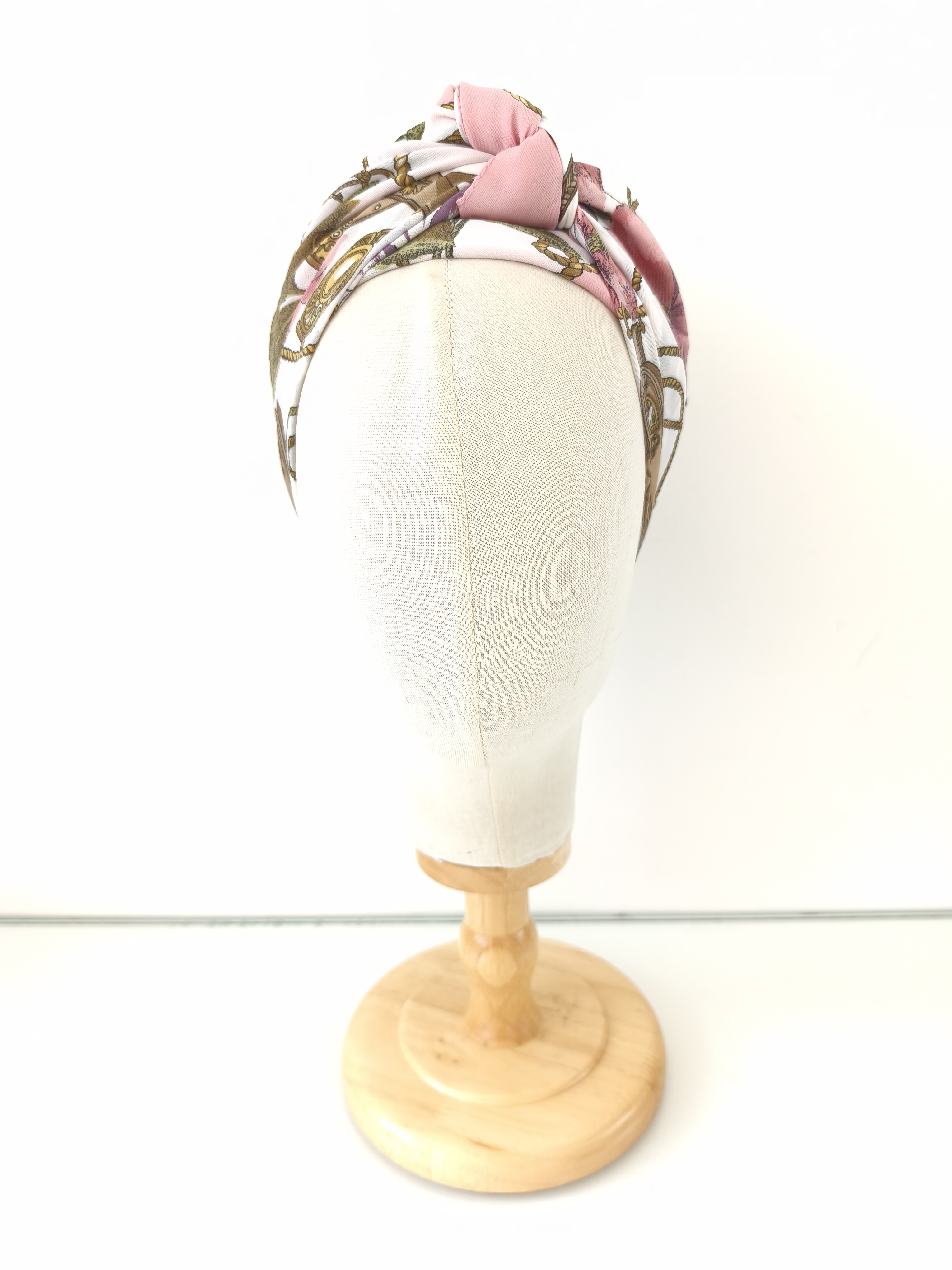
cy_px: 635
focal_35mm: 23
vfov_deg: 73.9
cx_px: 476
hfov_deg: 58.9
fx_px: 843
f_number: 1.65
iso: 200
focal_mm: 6.14
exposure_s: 1/80
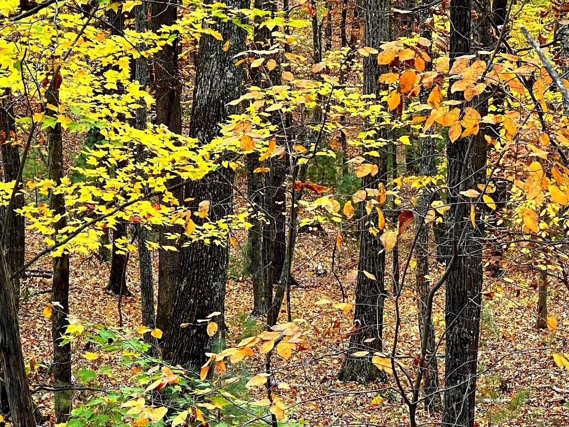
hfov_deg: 14.7
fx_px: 2203
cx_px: 305
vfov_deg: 11.1
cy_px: 221
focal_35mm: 134
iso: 125
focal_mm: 9
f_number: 2.8
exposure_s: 1/99
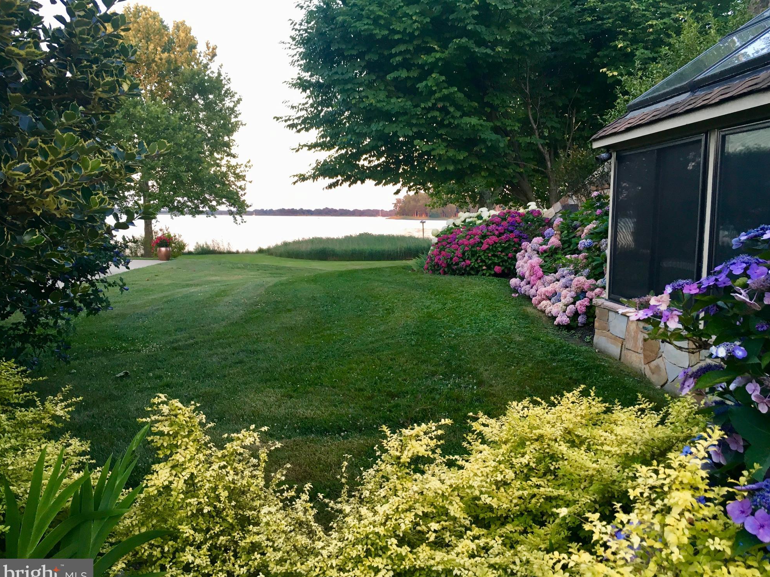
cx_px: 394
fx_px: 667
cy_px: 292
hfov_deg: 60.0
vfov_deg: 46.8
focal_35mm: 30
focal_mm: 4.15
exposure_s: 1/30
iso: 25
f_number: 2.2
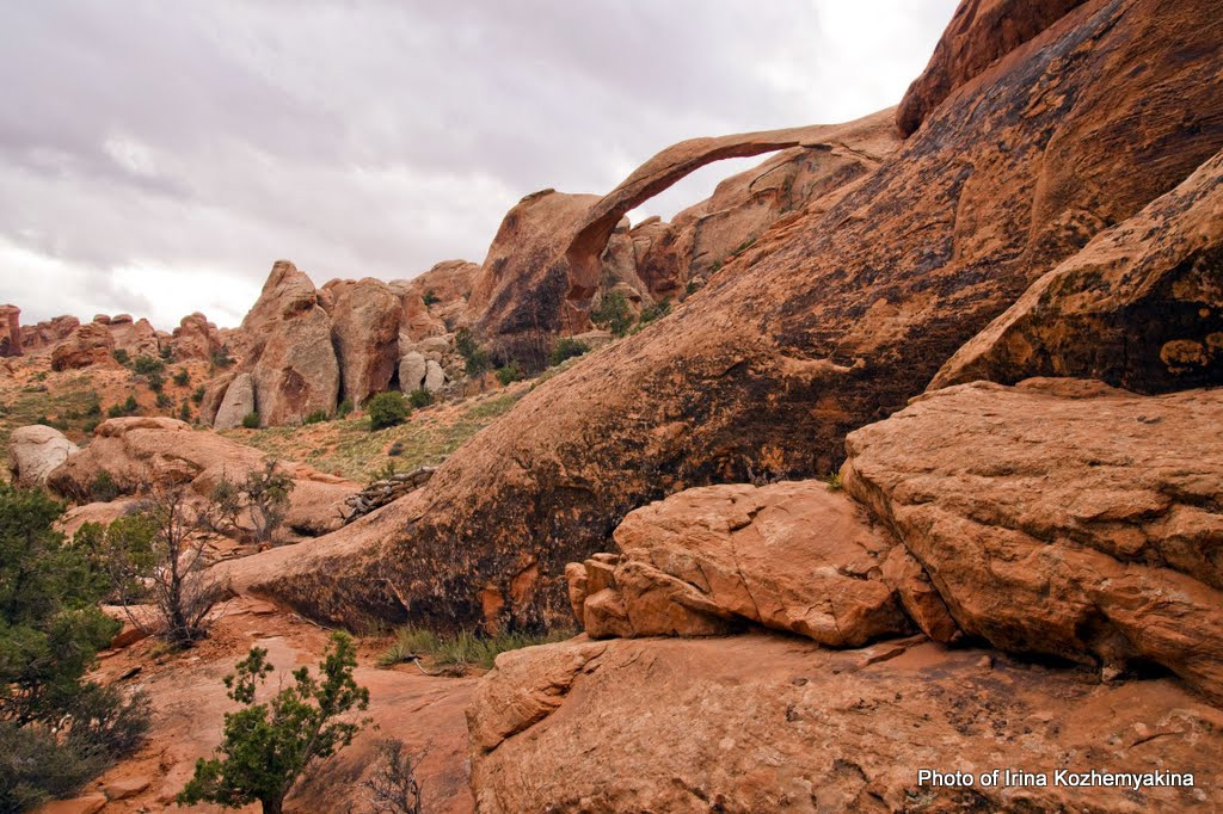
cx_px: 612
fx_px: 1019
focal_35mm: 30
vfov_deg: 43.6
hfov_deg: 61.9
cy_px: 407
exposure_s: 1/125
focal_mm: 20
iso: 200
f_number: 9
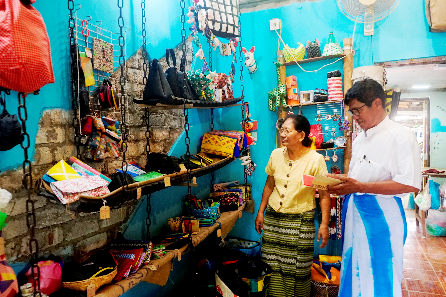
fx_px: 359
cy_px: 153
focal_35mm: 29
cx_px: 218
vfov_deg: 45.0
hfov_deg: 63.7
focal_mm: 28
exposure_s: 1/40
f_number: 3.5
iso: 1250
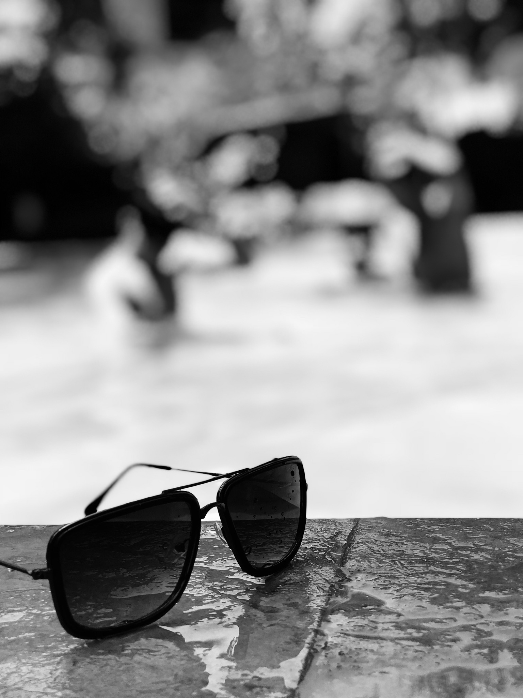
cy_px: 349
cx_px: 262
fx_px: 1148
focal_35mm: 57
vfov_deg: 33.8
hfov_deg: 25.7
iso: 20
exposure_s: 1/458
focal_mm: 6.6
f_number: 2.8
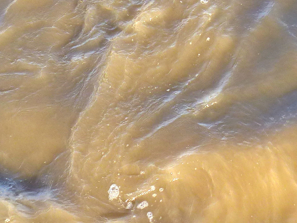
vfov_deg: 3.6
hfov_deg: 4.9
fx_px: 3483
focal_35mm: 406
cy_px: -126
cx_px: 259
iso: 100
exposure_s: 1/125
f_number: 3.5
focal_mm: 20.9
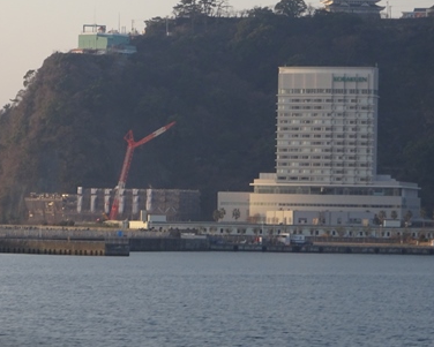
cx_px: 119
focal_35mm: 196
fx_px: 2518
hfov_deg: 9.8
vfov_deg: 7.9
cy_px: 78
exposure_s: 1/125
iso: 80
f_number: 5
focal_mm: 18.53
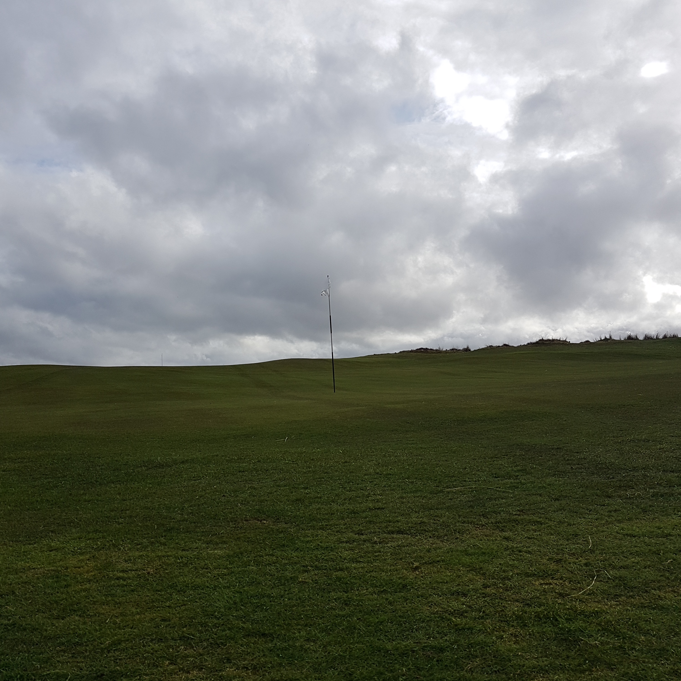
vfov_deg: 52.5
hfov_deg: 52.5
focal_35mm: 31
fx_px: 690
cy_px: 344
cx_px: 332
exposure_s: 1/3760
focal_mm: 4.2
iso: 40
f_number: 1.7
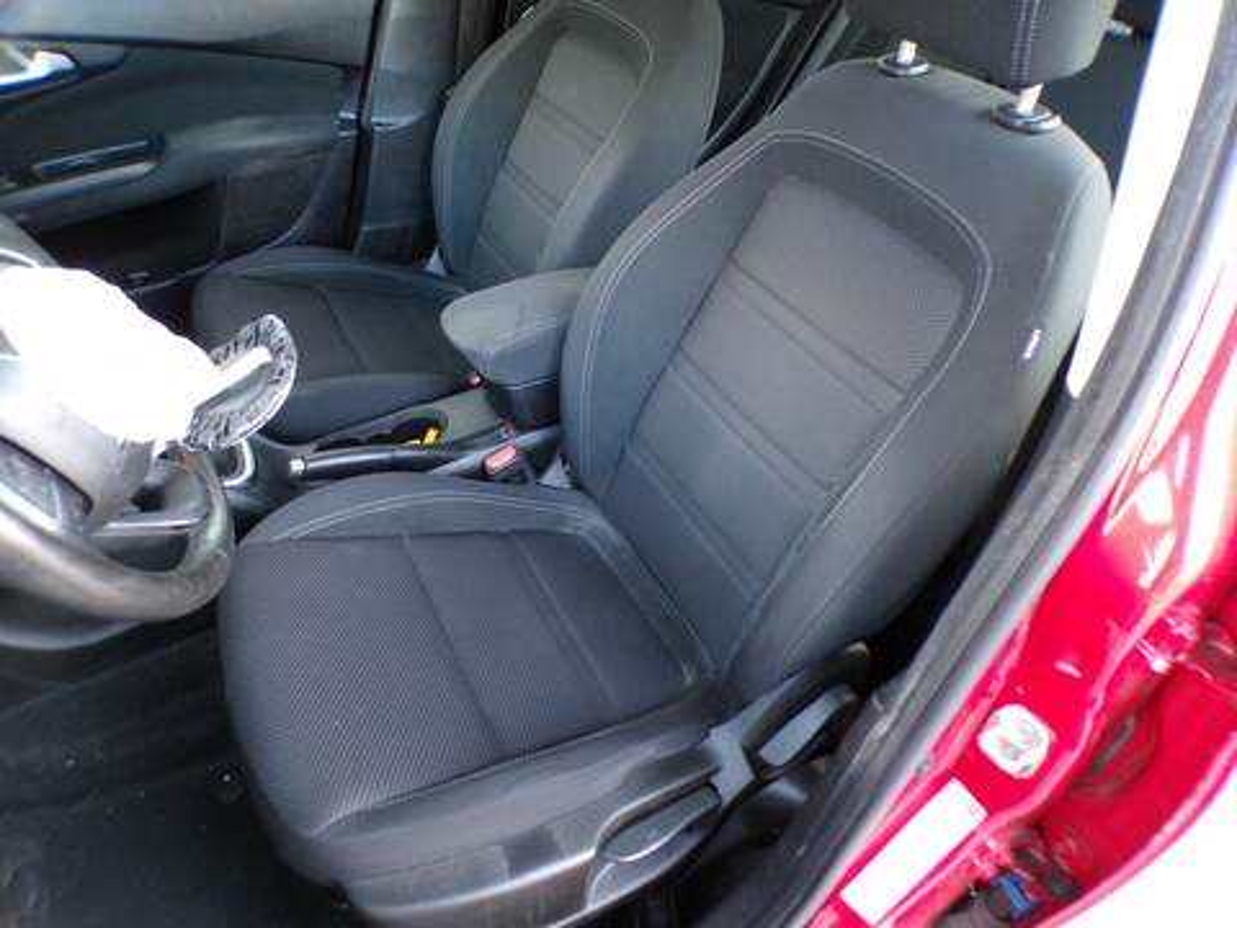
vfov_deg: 56.8
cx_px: 618
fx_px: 858
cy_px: 464
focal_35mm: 24
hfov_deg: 71.6
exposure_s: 1/17
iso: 216
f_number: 3
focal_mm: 4.3
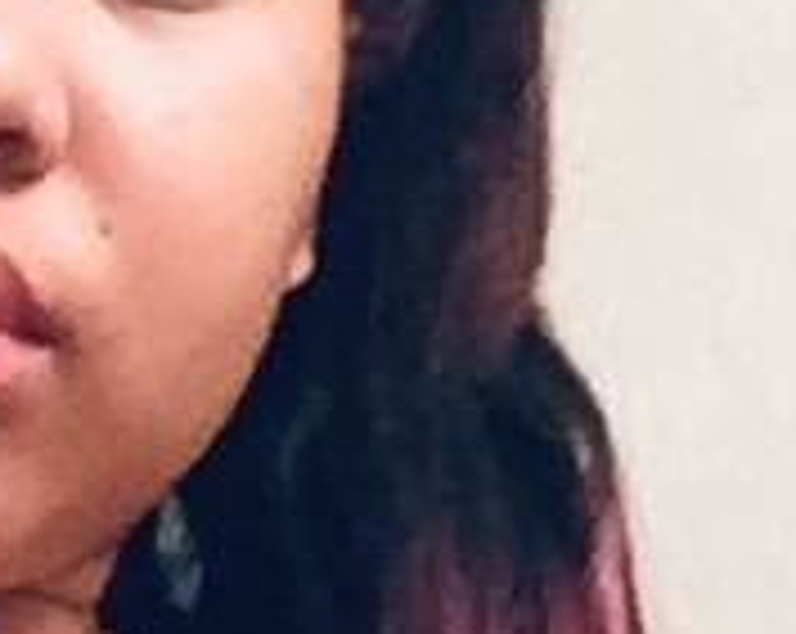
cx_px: -351
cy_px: 1812
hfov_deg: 8.7
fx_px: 5151
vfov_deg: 6.5
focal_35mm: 219
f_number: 2.2
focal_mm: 2.65
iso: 320
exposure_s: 1/30
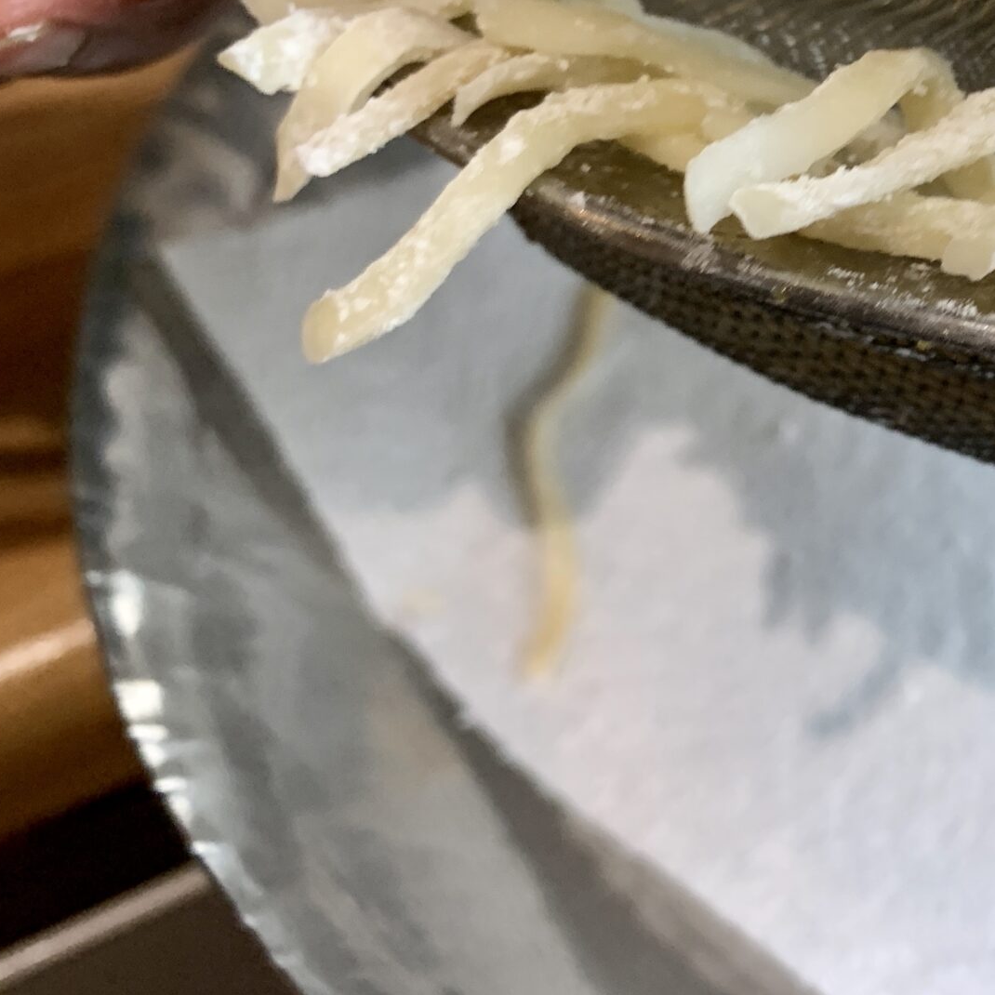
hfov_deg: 28.2
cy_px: 148
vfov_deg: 30.1
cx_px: 1102
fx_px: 1789
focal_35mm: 55
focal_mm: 4.25
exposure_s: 1/50
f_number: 1.8
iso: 160
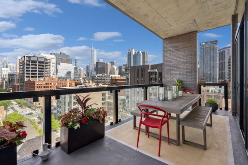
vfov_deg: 73.7
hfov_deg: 96.8
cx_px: 124
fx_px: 110
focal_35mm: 16
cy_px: 82
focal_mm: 16
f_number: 8
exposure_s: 1/160
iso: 320
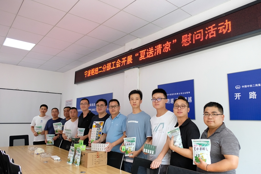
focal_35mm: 27
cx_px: 130
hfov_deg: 67.4
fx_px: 196
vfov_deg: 47.9
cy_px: 87
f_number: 3.5
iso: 2000
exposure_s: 1/160
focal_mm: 18
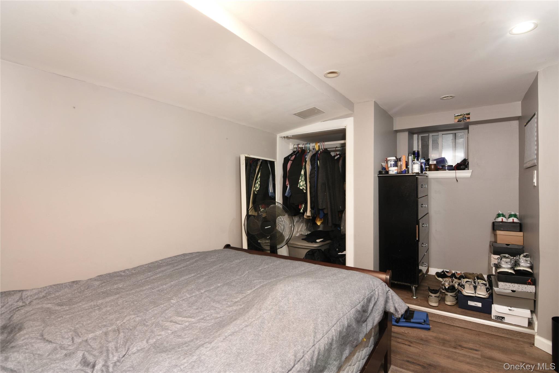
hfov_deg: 95.0
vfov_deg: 72.0
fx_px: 256
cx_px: 280
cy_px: 186
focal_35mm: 16
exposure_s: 1/15
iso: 320
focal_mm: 11
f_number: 9
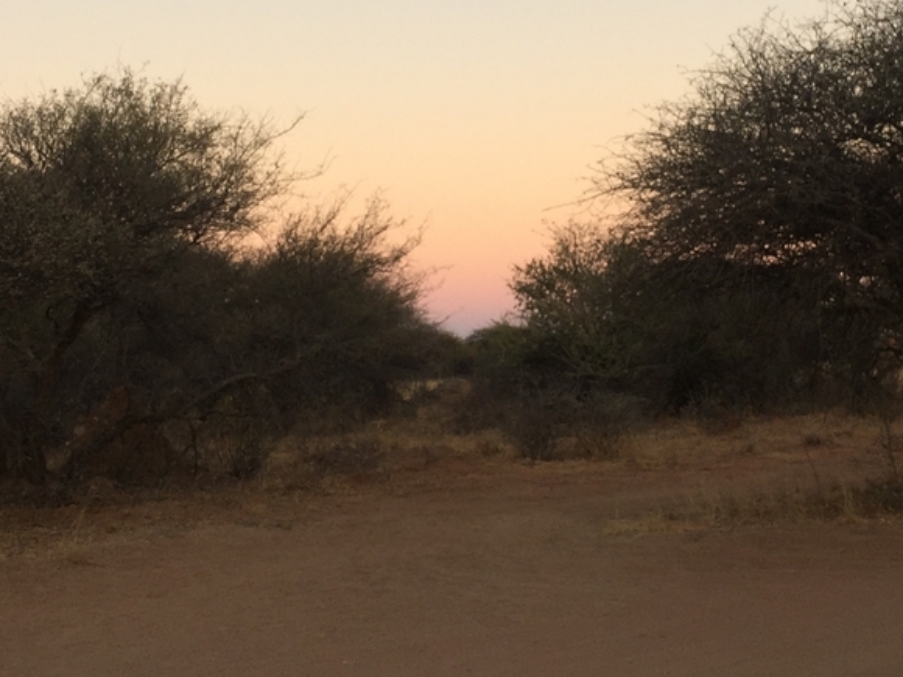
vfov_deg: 22.8
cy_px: 224
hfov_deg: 30.3
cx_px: 486
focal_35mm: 64
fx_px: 1670
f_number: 2.2
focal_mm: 4.15
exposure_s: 1/108
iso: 32
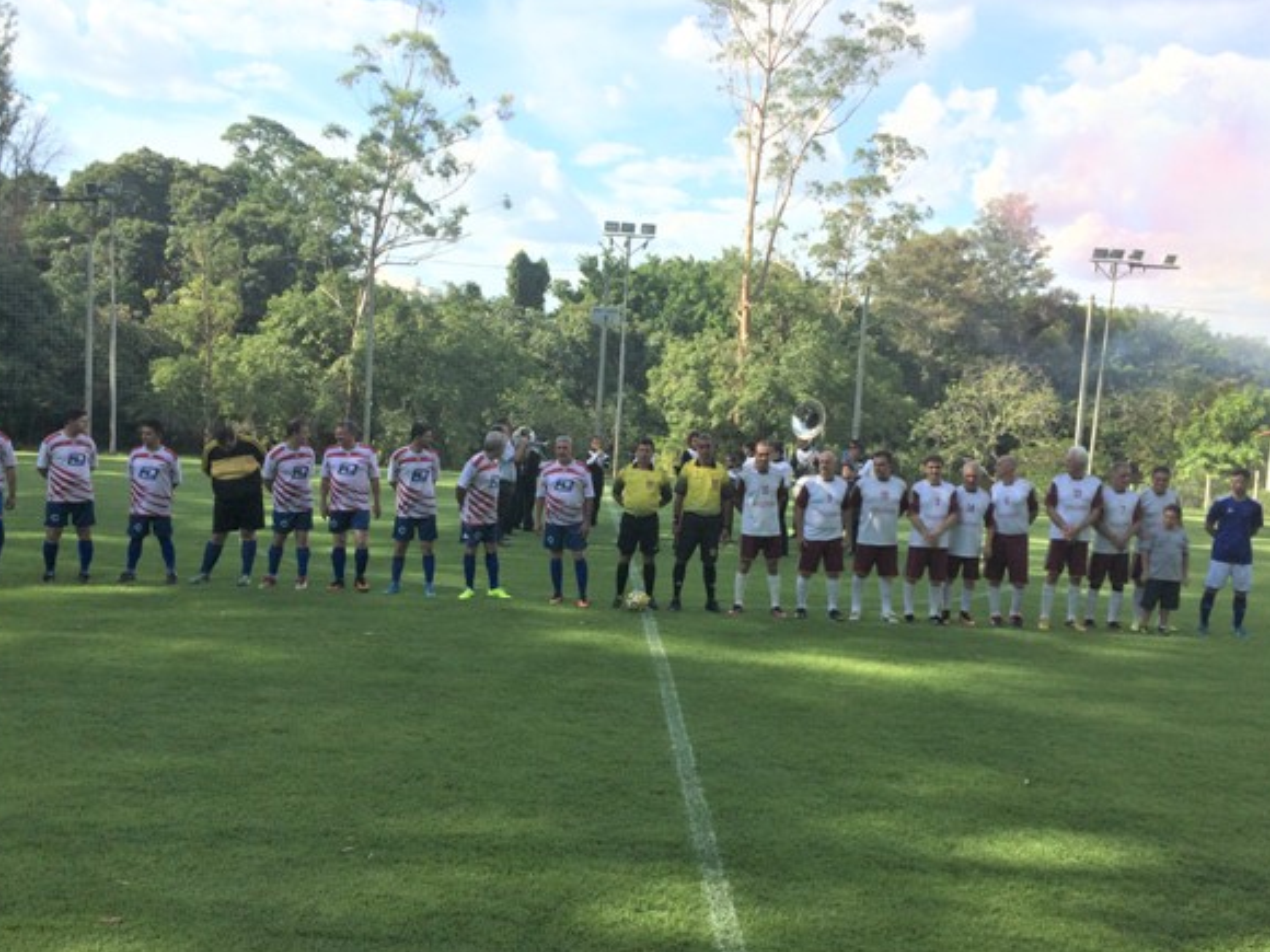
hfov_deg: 56.8
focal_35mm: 32
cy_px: 506
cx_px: 633
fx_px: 1174
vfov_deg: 44.1
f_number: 2.2
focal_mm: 4.15
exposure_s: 1/1466
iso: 32
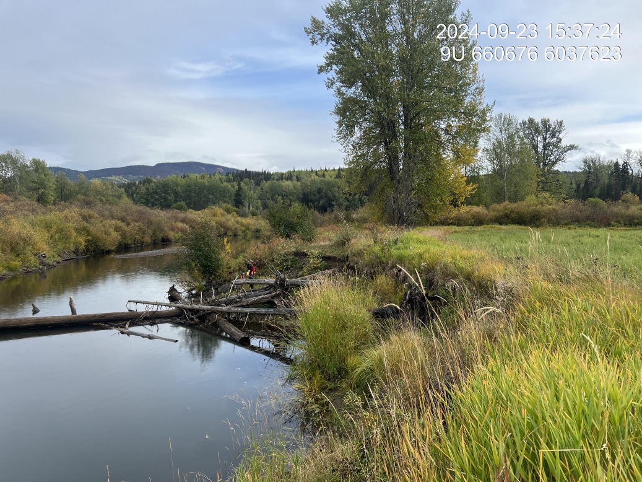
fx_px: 482
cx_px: 321
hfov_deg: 67.3
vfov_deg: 53.1
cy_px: 241
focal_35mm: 26
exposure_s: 1/2165
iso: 50
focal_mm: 5.7
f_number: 1.5
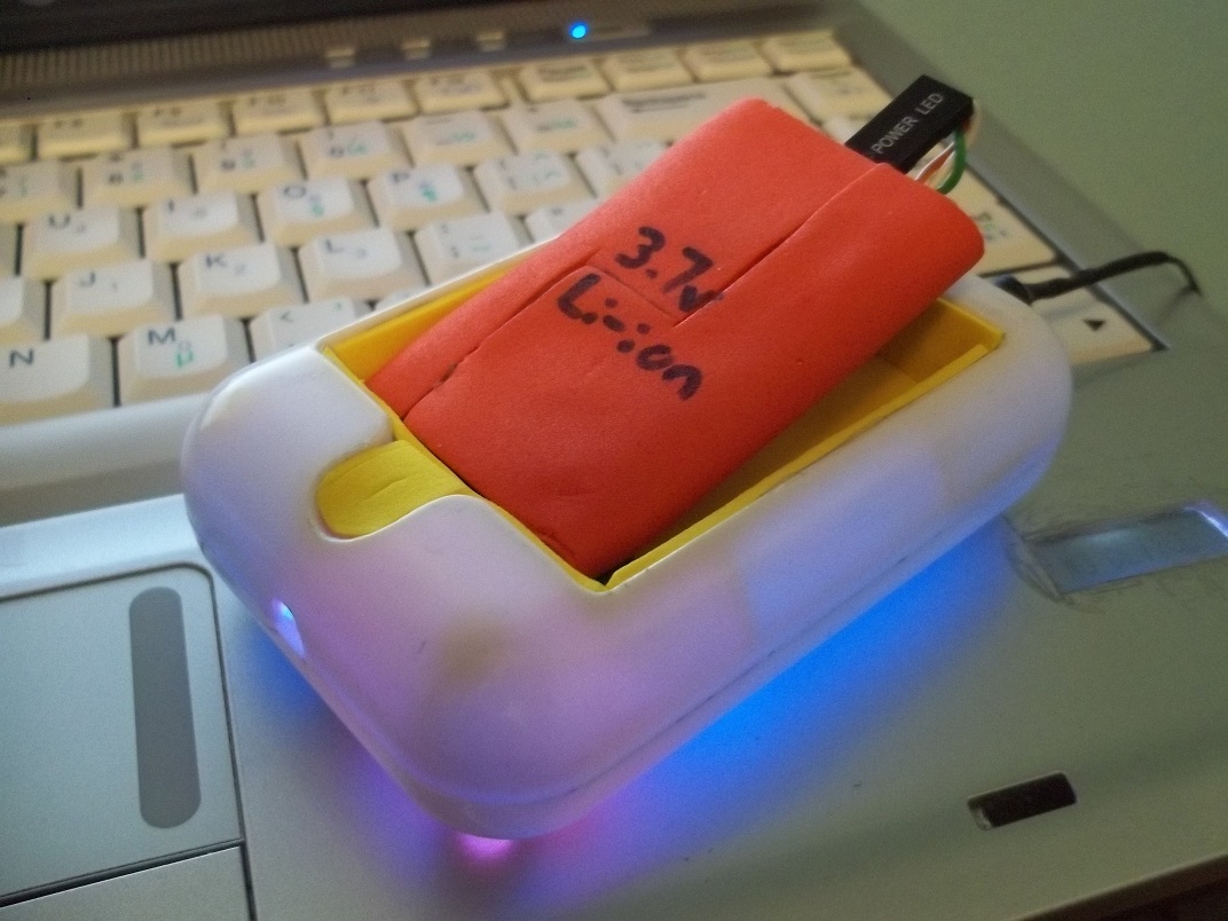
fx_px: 1277
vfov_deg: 39.7
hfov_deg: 51.4
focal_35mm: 36
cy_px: 460
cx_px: 614
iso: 320
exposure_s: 1/8
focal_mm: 6.5
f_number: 3.1
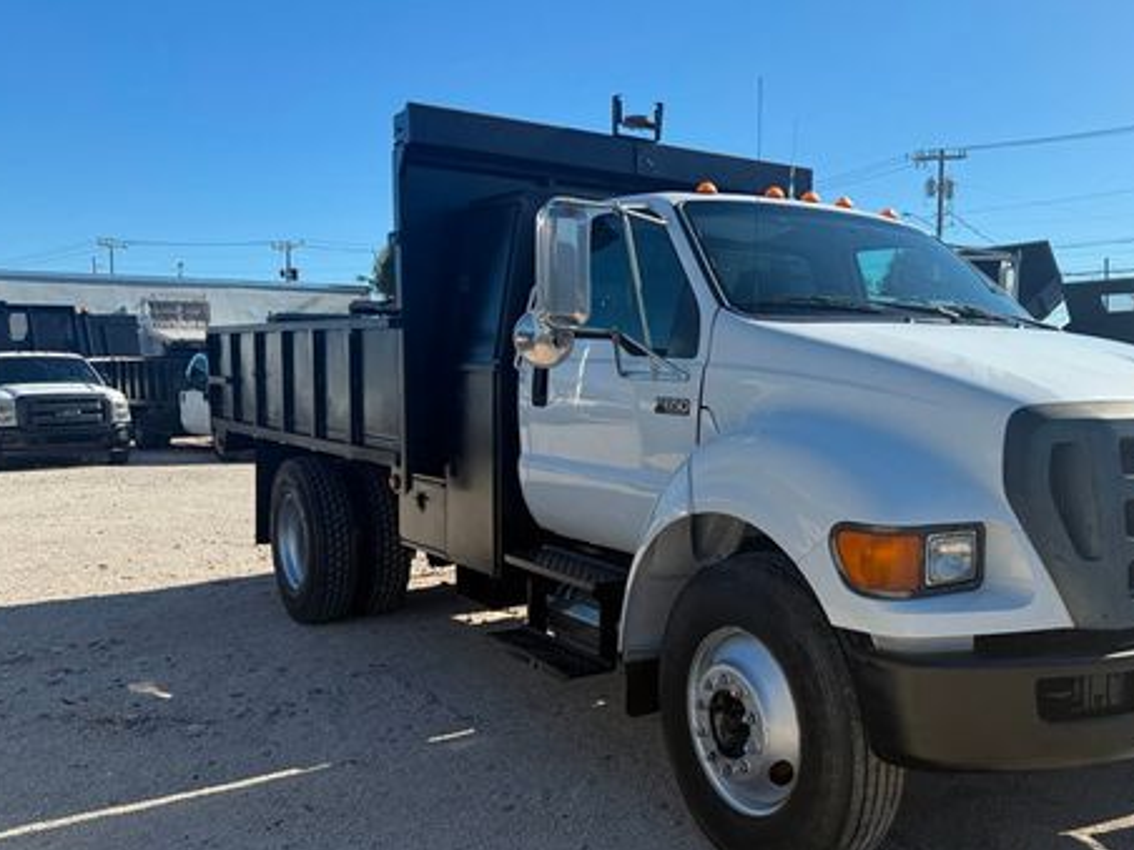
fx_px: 1114
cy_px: 474
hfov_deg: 52.8
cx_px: 770
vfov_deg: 41.7
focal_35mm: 34
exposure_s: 1/4673
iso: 80
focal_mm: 6.76
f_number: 1.78
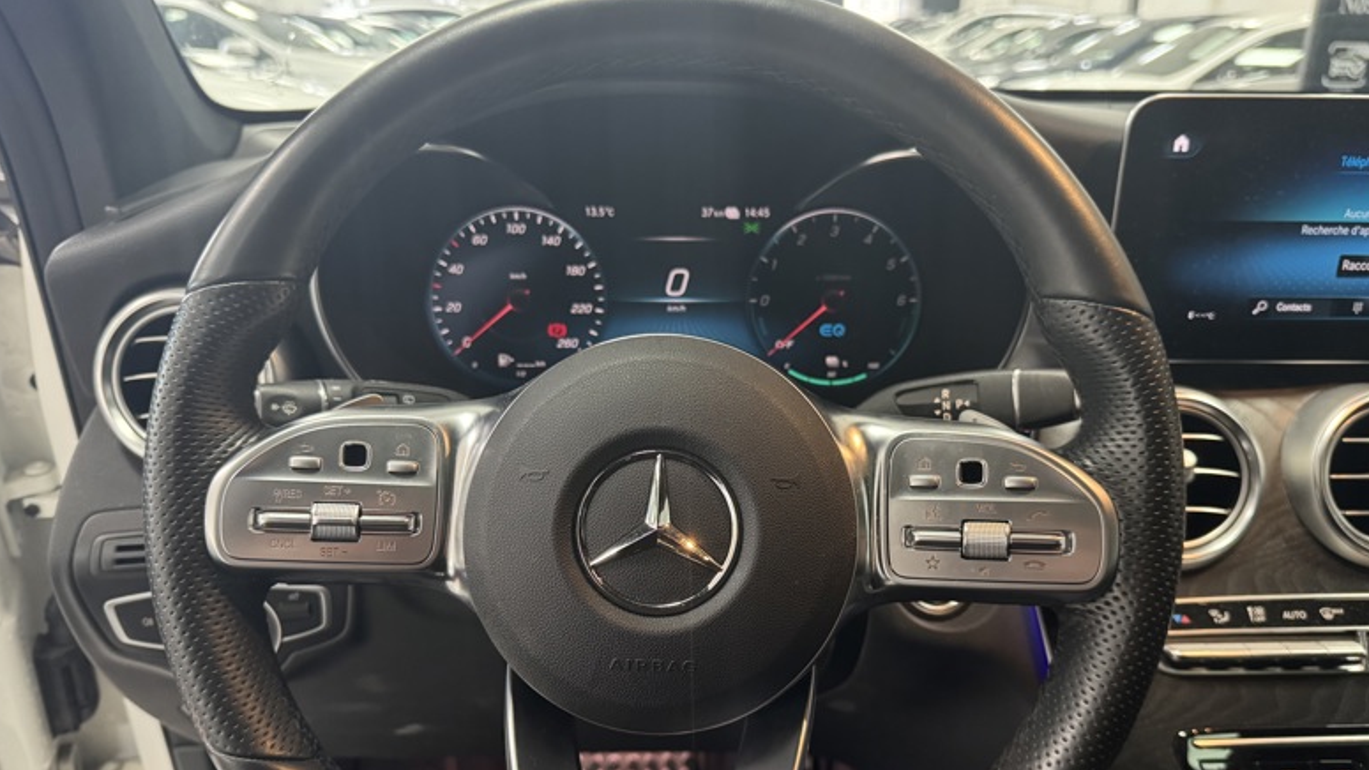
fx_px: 980
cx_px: 701
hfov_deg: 69.8
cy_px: 466
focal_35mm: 27
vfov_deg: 42.7
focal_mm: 6.76
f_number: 1.78
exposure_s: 1/33
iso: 640
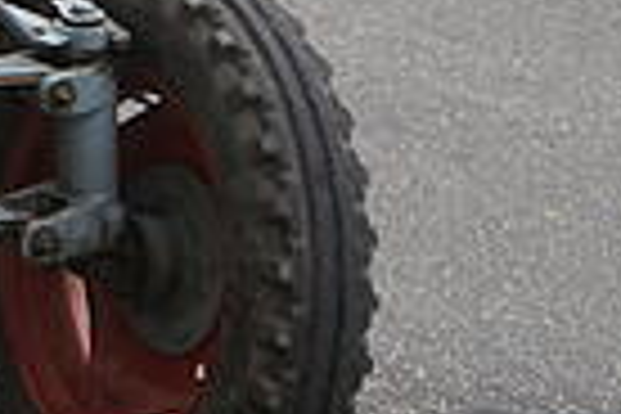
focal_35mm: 217
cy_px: -281
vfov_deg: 6.2
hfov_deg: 8.7
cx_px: -803
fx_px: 3743
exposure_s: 1/160
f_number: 4
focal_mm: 32
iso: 125
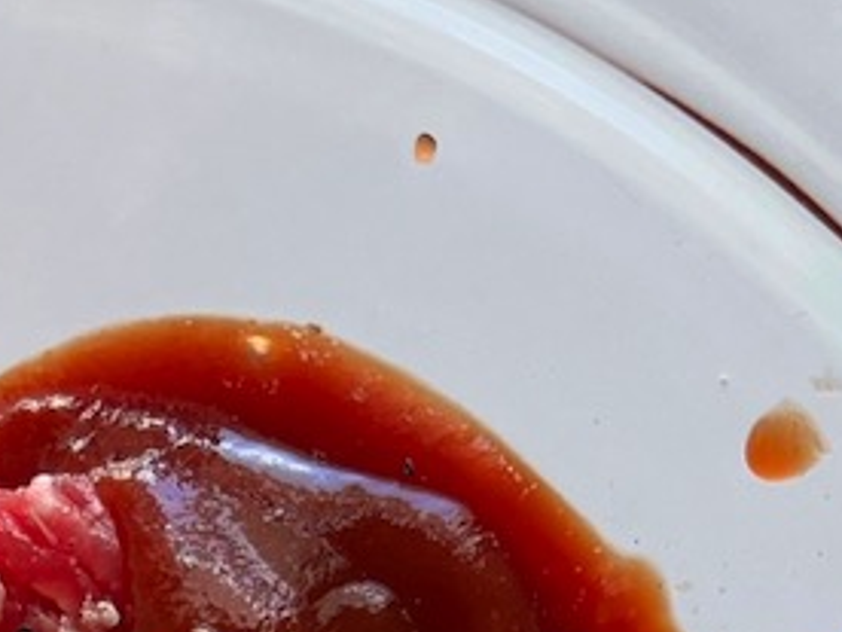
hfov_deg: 16.7
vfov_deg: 11.5
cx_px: -168
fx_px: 2749
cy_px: 1362
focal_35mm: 113
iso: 50
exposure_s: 1/121
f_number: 1.5
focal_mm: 5.7
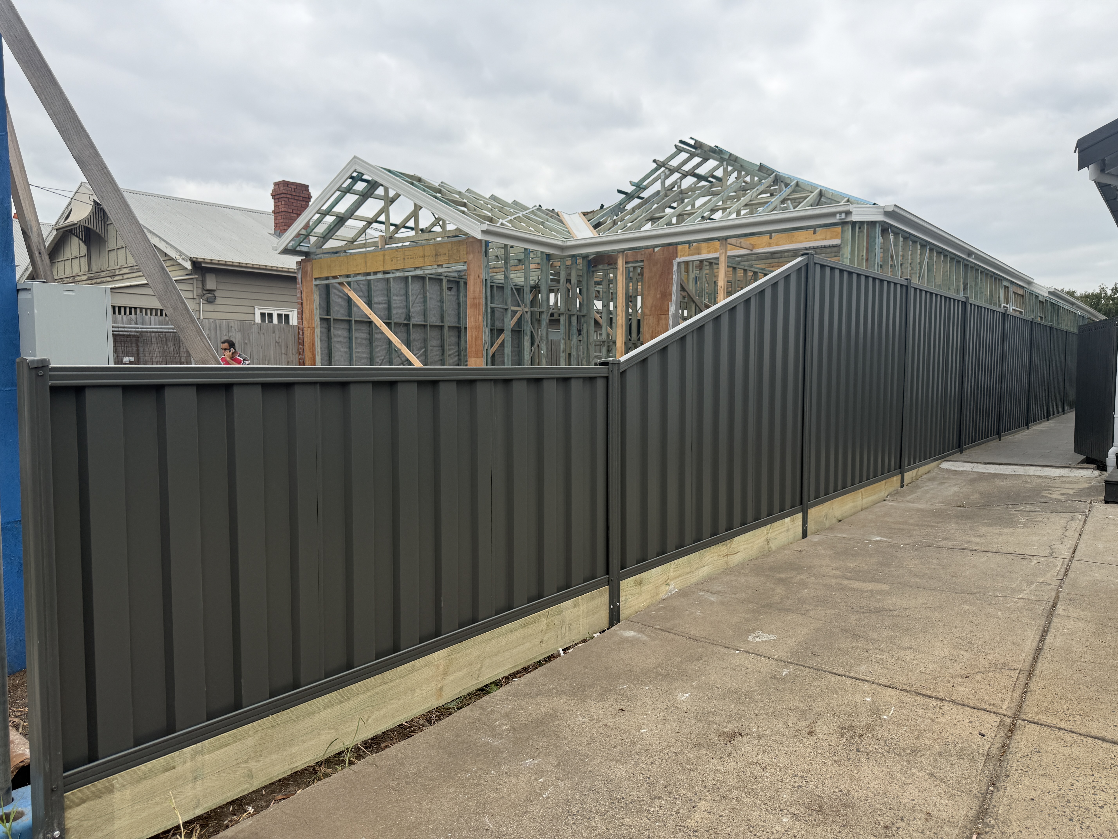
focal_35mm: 24
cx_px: 559
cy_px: 420
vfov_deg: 56.8
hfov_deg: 71.6
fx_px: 775
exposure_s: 1/4673
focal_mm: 6.76
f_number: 1.78
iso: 80
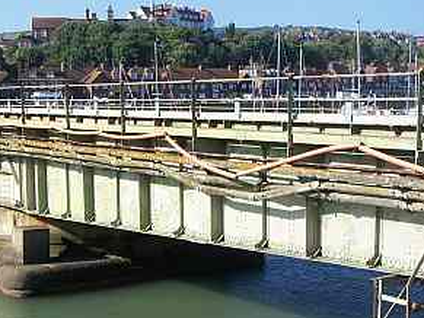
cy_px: 227
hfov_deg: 28.9
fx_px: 820
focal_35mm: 67
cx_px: 169
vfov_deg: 21.8
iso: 64
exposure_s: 1/500
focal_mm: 6.4
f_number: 3.9
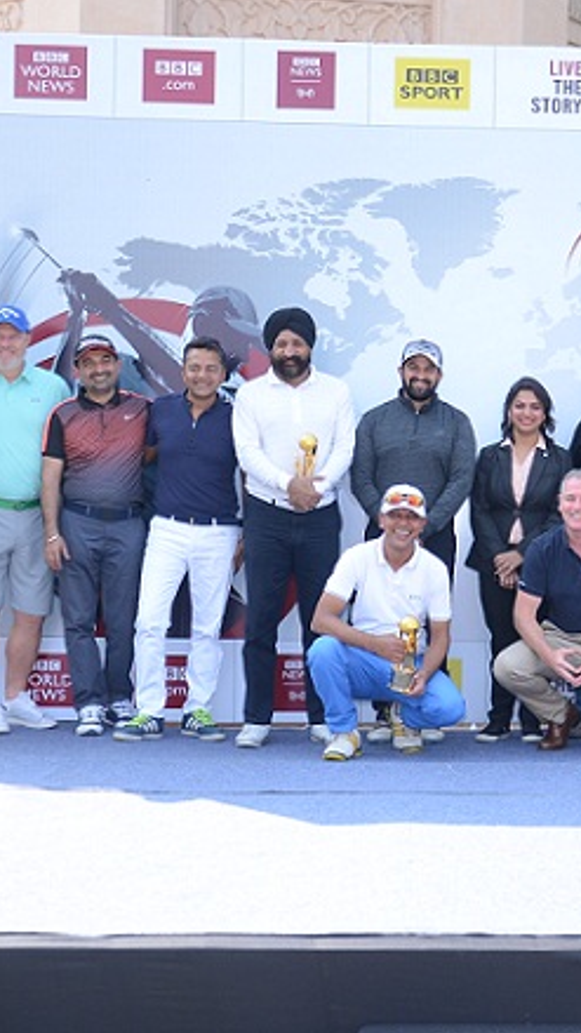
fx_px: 1588
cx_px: 522
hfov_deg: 20.3
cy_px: 515
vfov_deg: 36.0
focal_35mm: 58
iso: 250
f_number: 5.6
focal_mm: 24
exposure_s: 1/320
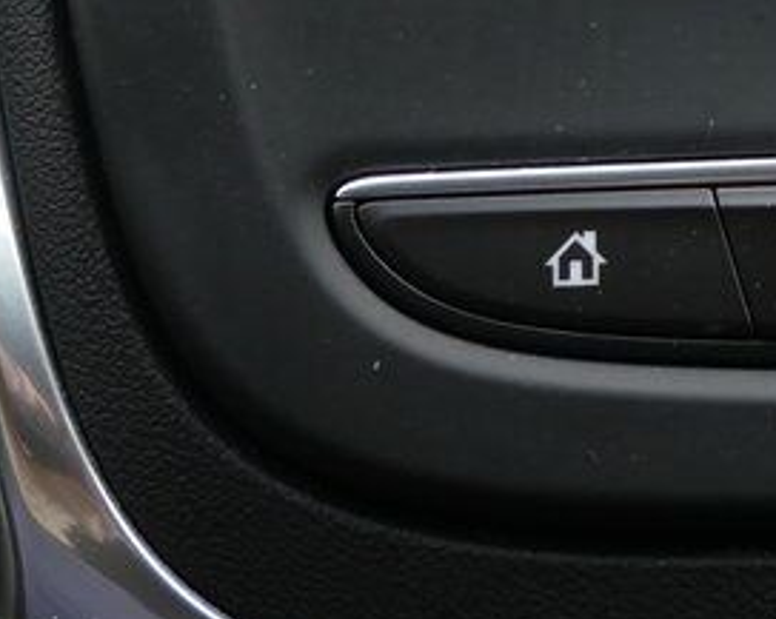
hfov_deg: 14.5
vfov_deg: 11.6
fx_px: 2868
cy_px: -391
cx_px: 1130
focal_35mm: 125
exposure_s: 1/60
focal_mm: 17
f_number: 4.1
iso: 800
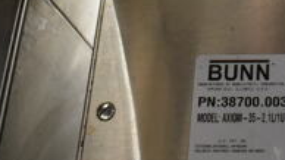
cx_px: 285
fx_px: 672
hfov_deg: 23.0
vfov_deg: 12.7
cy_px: -94
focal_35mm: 89
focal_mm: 18
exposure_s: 1/30
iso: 1600
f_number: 3.5
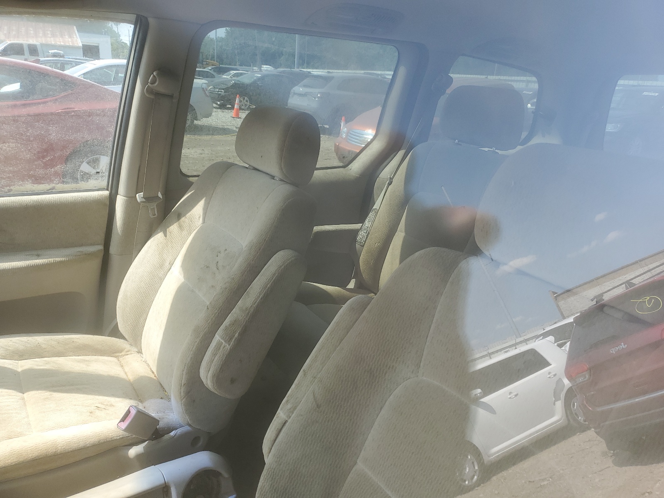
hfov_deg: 67.3
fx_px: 499
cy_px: 249
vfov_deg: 53.1
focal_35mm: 26
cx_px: 332
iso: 50
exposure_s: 1/556
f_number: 1.5
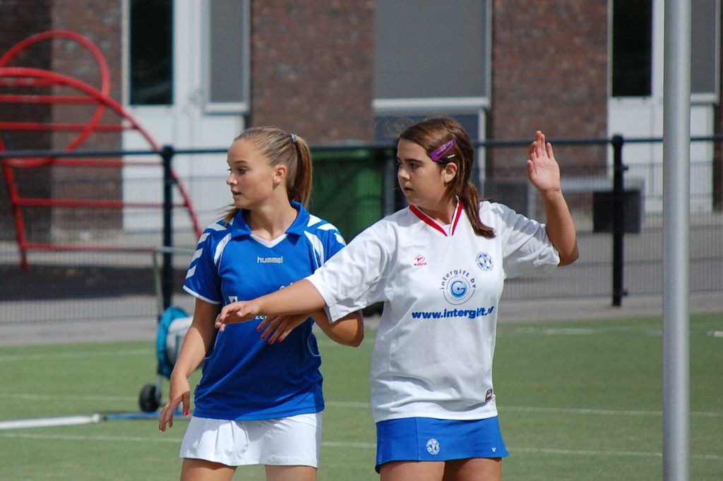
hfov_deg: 6.9
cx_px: 362
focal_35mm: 300
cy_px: 240
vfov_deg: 4.6
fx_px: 6020
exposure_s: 1/2000
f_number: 5.6
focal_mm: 200
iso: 400
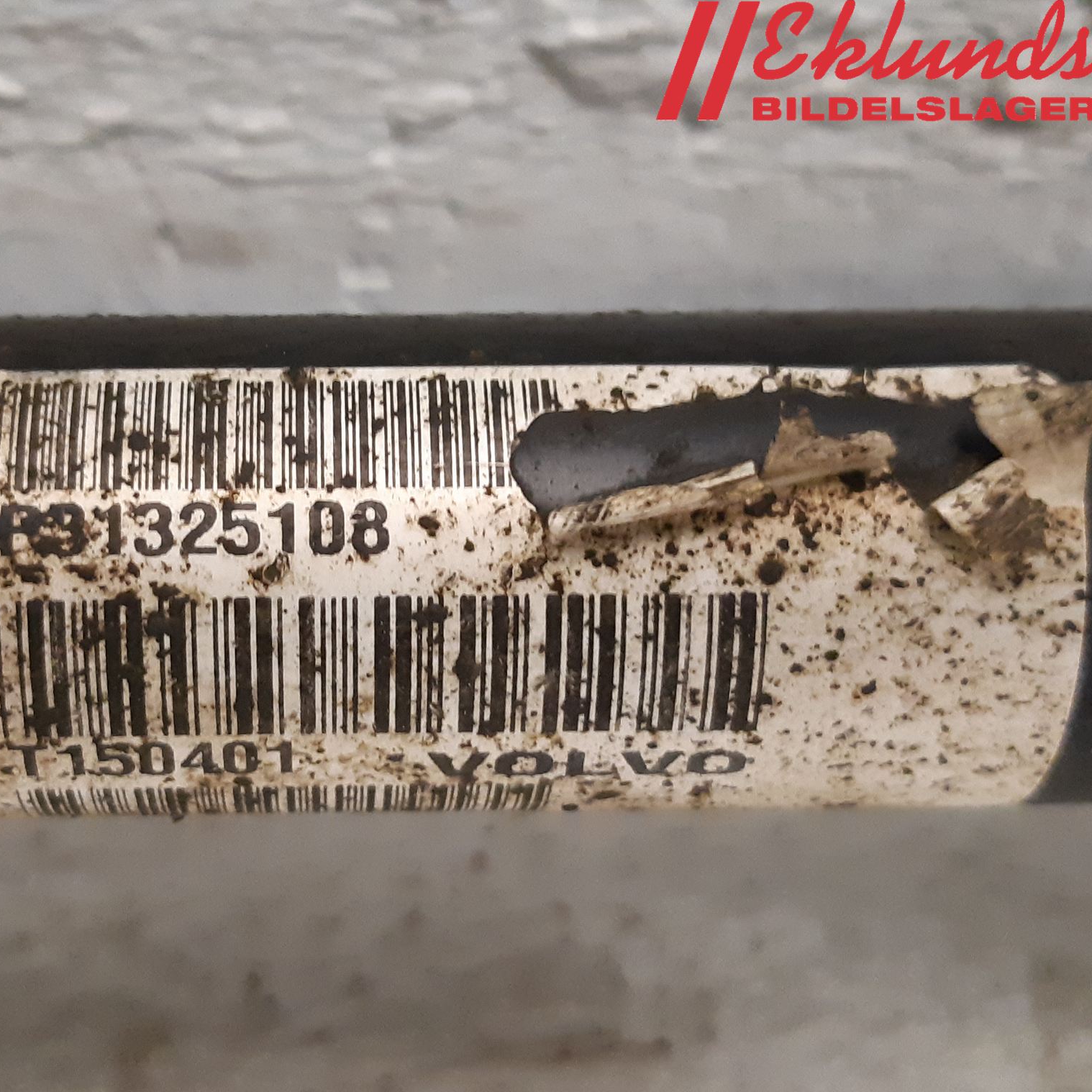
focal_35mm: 31
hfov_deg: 51.5
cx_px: 361
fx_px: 1106
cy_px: 551
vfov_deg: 52.5
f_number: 1.7
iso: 400
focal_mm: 3.93
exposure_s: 1/25
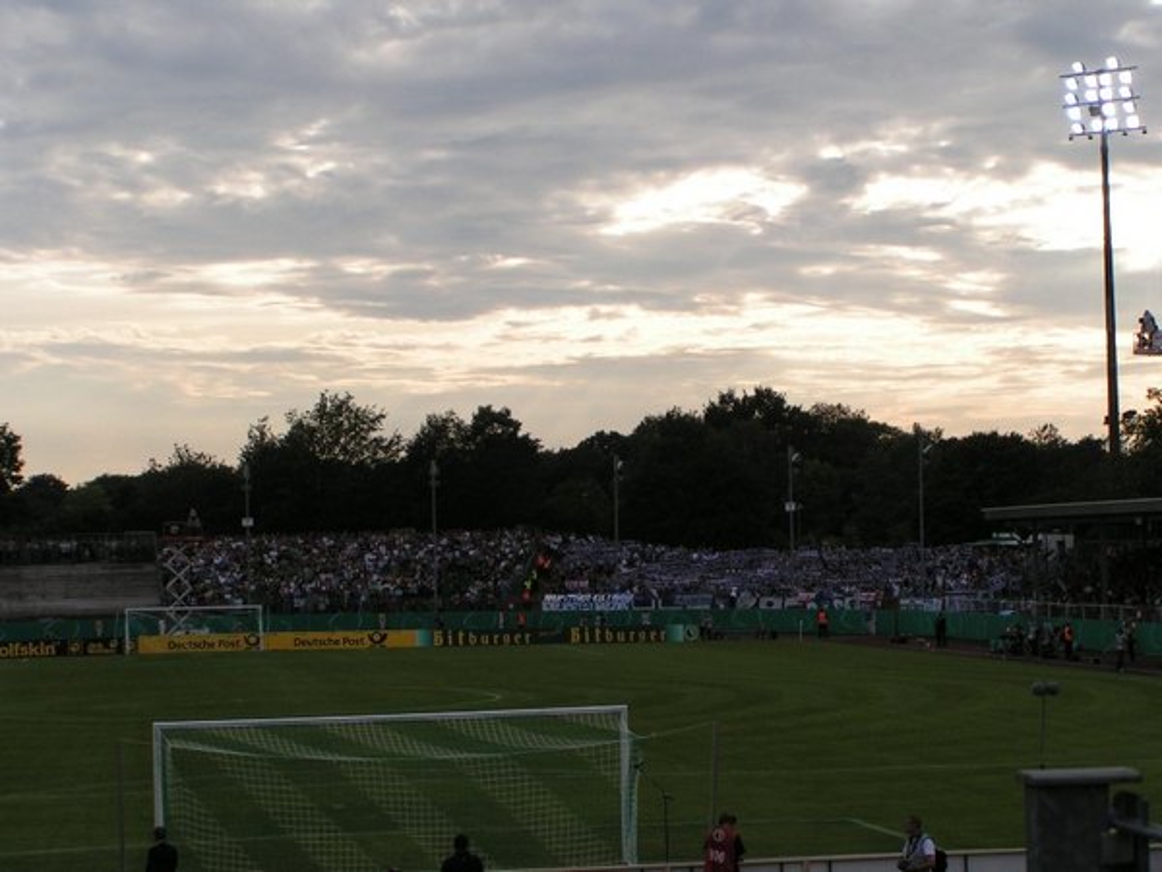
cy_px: 436
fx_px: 2417
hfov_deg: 27.0
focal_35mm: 72
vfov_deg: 20.4
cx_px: 581
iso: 50
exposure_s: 1/320
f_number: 5
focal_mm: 11
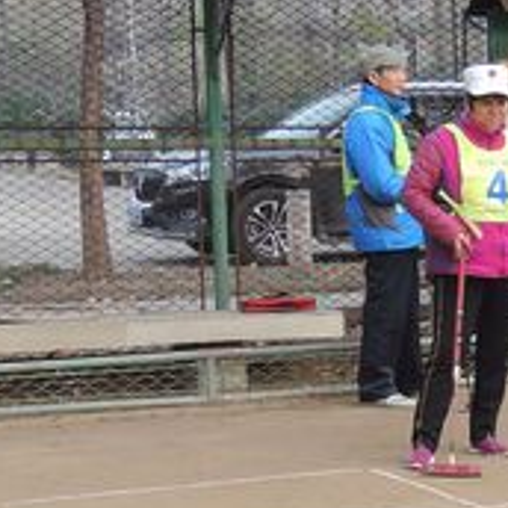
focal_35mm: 126
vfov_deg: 13.6
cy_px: 518
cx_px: 854
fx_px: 2092
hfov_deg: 12.8
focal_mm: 7.5
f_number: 3.5
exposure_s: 1/50
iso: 80
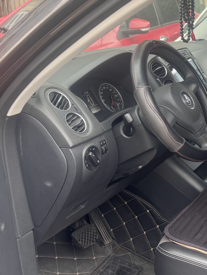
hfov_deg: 24.6
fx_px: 454
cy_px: 158
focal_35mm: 57
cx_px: 204
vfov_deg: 33.7
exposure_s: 1/121
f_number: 1.78
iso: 100
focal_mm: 6.76
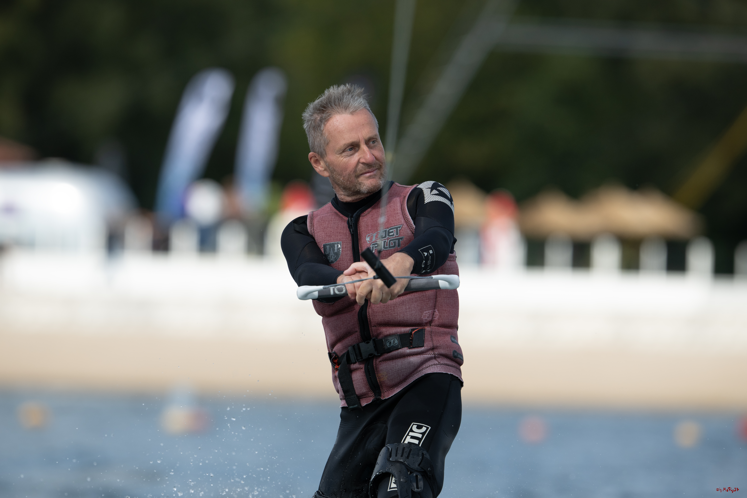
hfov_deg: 5.2
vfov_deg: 3.4
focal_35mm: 400
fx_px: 8299
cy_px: 249
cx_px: 374
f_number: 5
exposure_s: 1/2500
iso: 320
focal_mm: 400
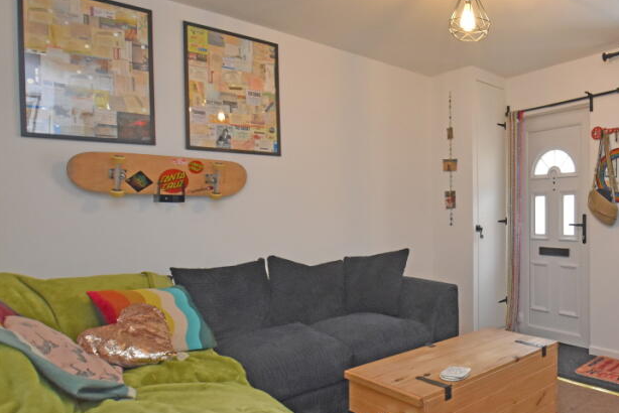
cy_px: 216
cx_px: 512
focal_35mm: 25
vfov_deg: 51.3
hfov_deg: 63.9
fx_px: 430
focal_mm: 10
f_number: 4
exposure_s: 1/125
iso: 1250
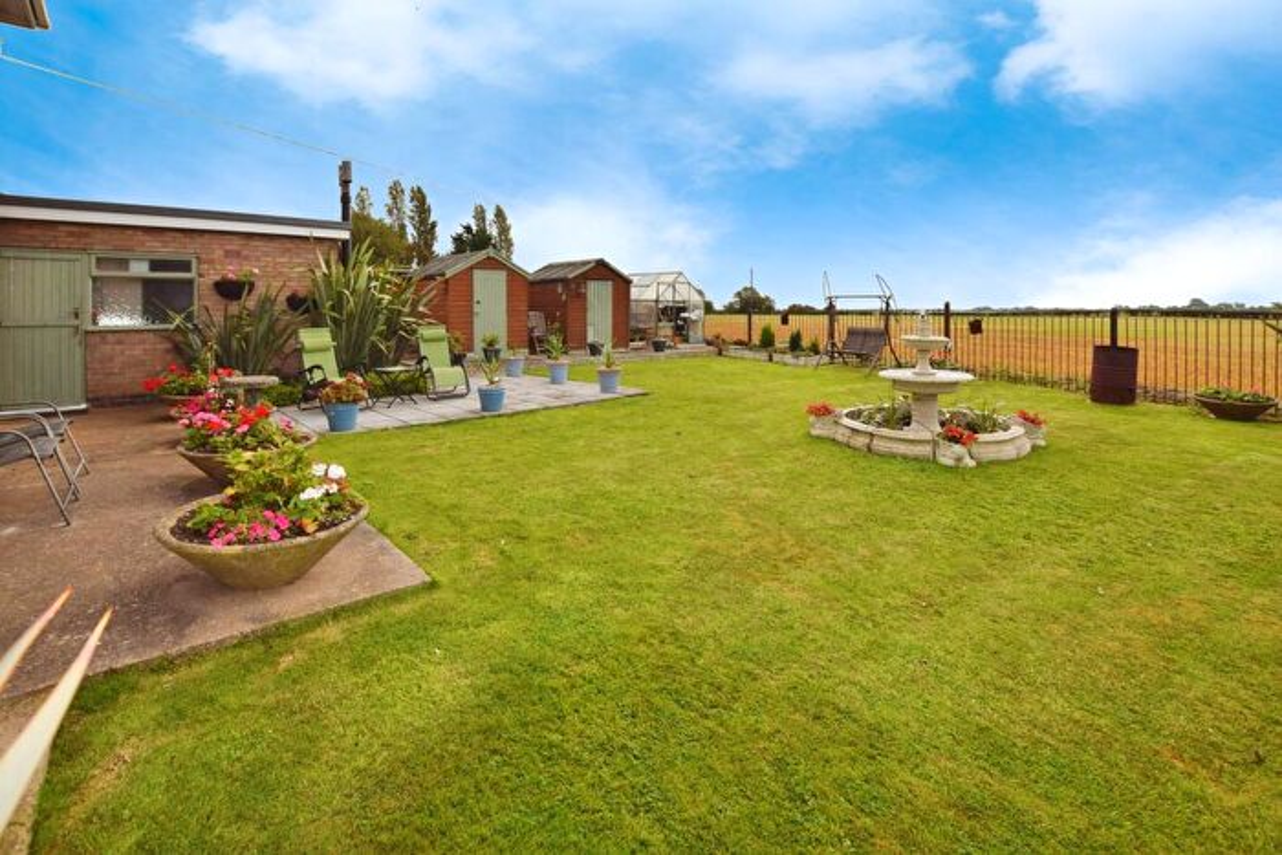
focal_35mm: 15
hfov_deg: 100.4
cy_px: 428
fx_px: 534
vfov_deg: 77.4
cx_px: 641
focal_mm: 10
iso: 100
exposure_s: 1/200
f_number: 8
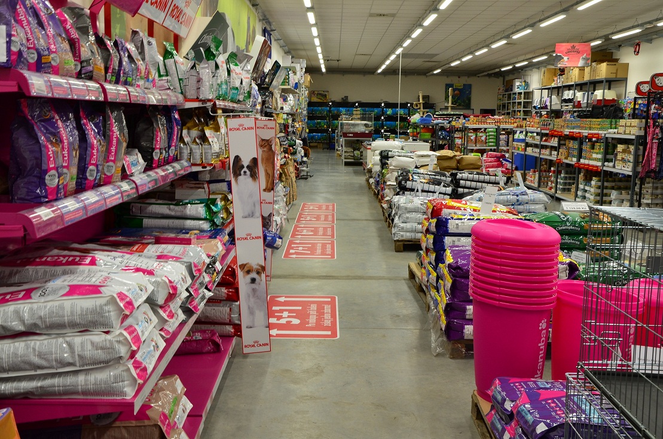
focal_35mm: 39
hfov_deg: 49.6
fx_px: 717
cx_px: 332
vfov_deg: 34.1
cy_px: 220
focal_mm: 26
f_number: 10
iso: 400
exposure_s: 1/6
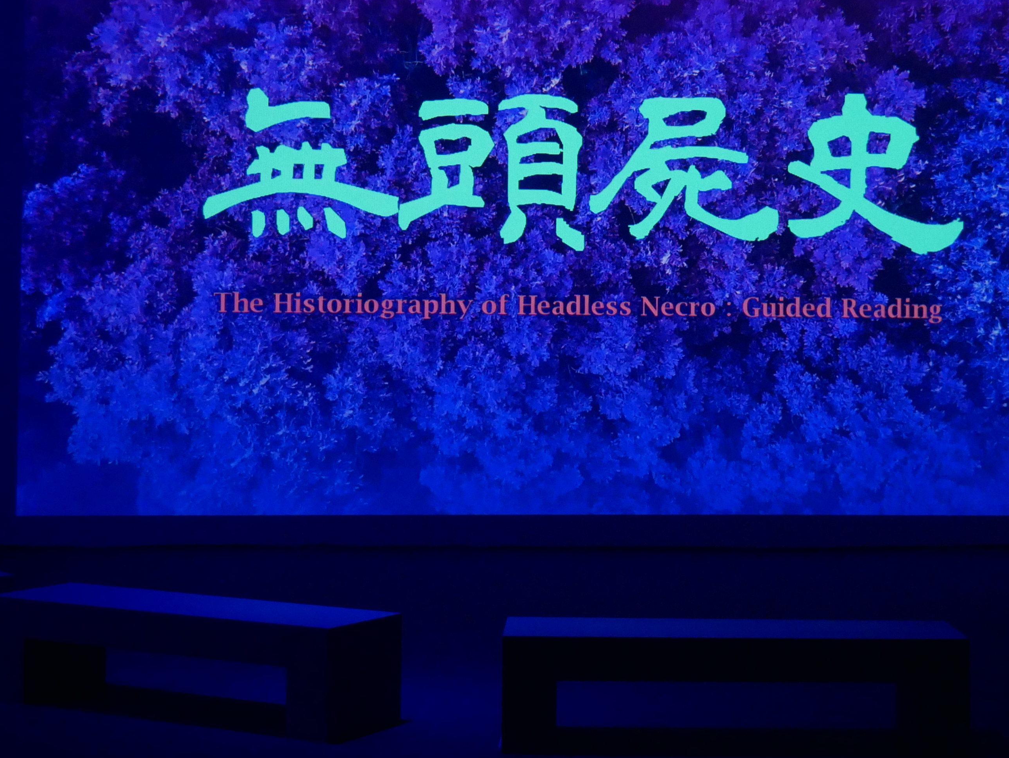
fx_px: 1866
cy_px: 297
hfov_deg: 30.1
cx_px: 638
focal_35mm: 64
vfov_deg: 22.9
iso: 1600
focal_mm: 18
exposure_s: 1/60
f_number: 3.9
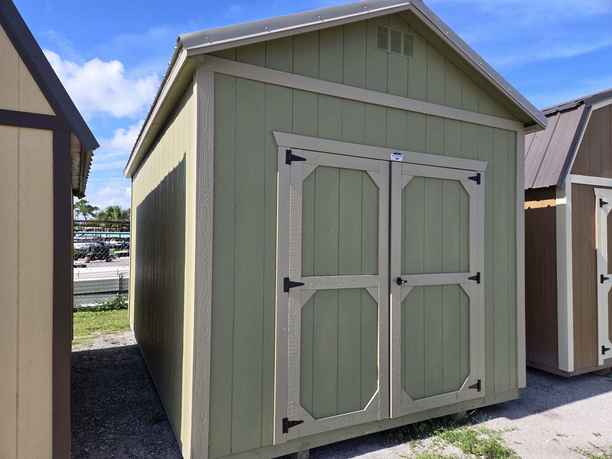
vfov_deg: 58.9
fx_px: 407
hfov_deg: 73.9
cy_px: 230
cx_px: 306
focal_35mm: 23
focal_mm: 5.4
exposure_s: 1/1108
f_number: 1.8
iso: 25
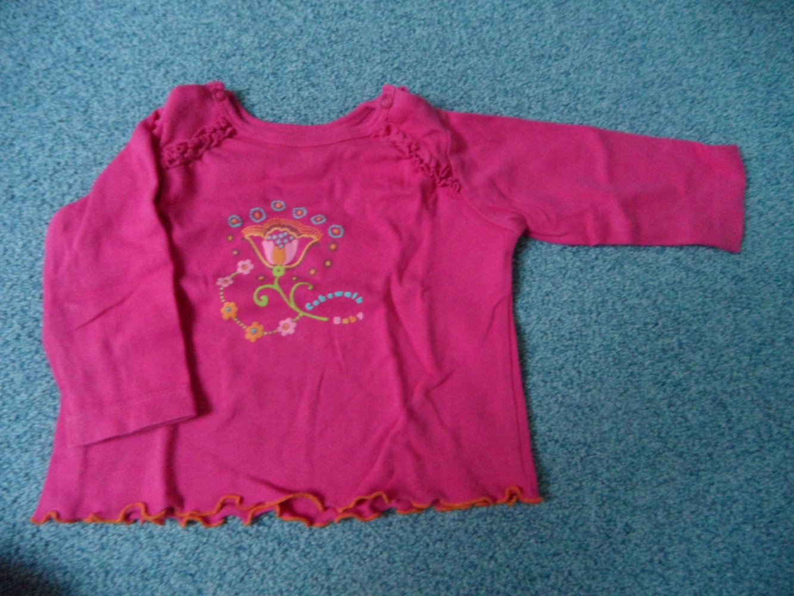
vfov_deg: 56.8
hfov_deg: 71.6
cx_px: 397
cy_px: 298
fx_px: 551
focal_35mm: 24
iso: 400
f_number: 2.9
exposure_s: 1/15
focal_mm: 4.1
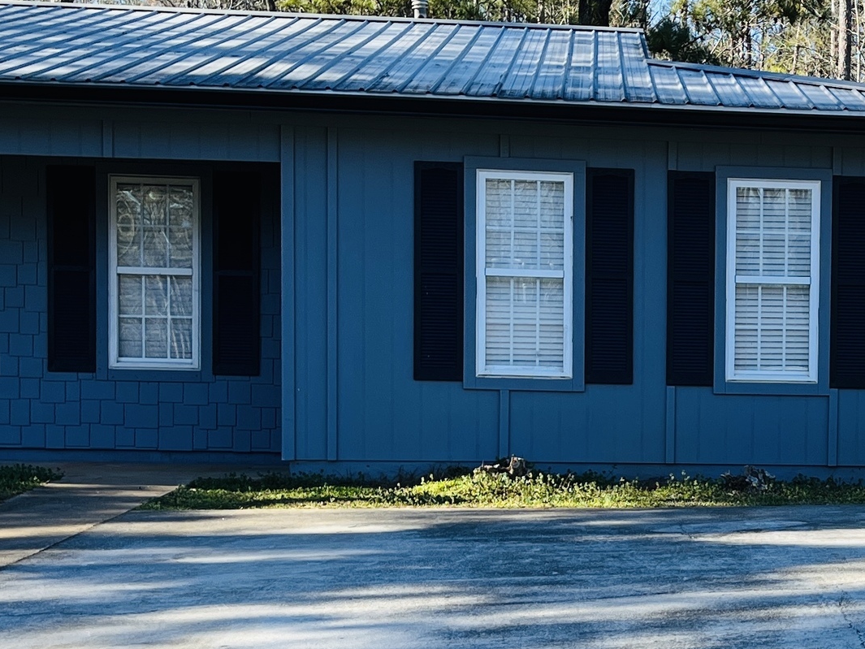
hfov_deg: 25.0
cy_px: 464
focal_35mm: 75
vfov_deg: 19.5
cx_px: 830
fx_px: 1874
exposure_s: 1/1252
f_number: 1.6
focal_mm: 5.1
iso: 50
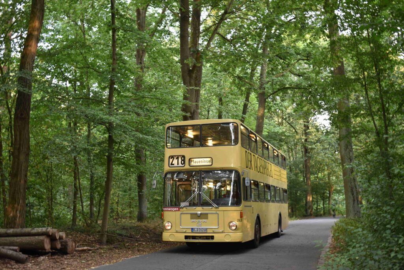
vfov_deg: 29.9
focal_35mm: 45
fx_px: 505
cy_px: 135
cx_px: 202
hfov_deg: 43.6
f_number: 4.2
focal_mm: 30
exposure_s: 1/20
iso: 200
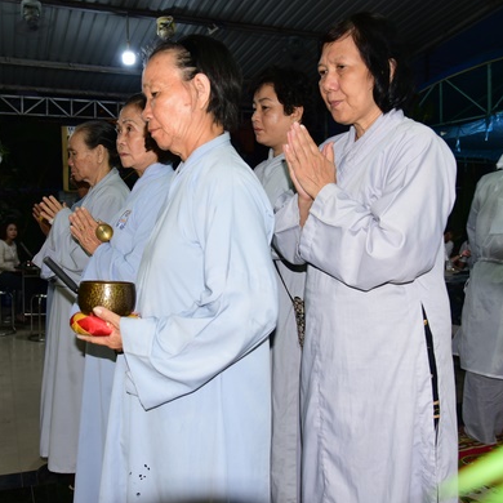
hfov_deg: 48.2
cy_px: 239
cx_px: 209
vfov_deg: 48.4
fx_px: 559
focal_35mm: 34
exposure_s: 1/40
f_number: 4
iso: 500
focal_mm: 24
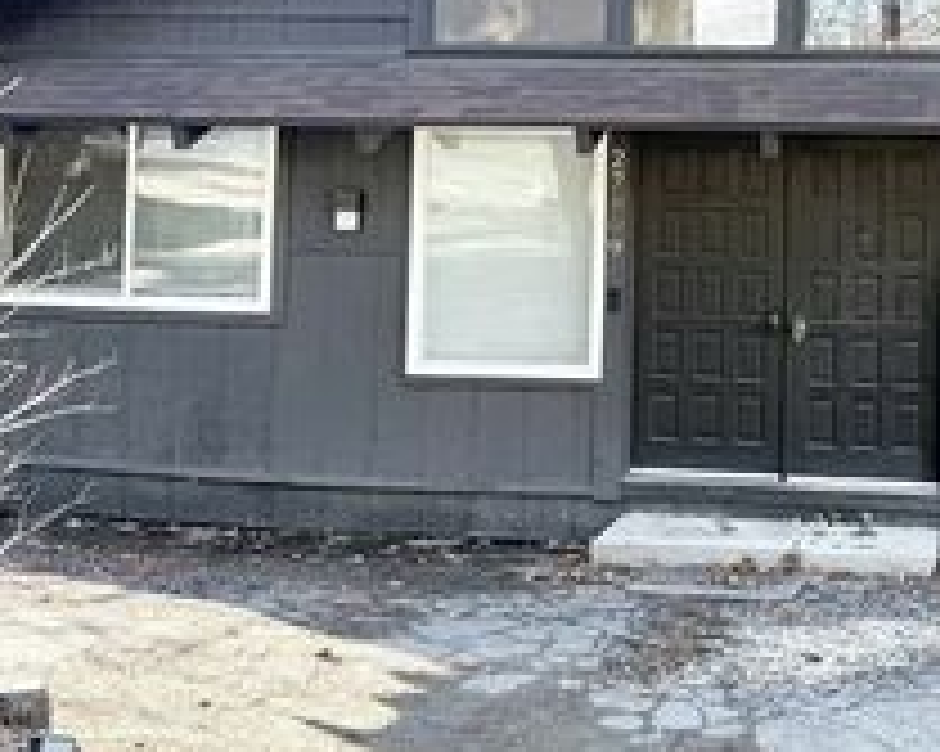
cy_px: 92
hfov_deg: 32.2
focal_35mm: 56
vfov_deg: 26.3
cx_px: 819
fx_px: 1557
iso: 80
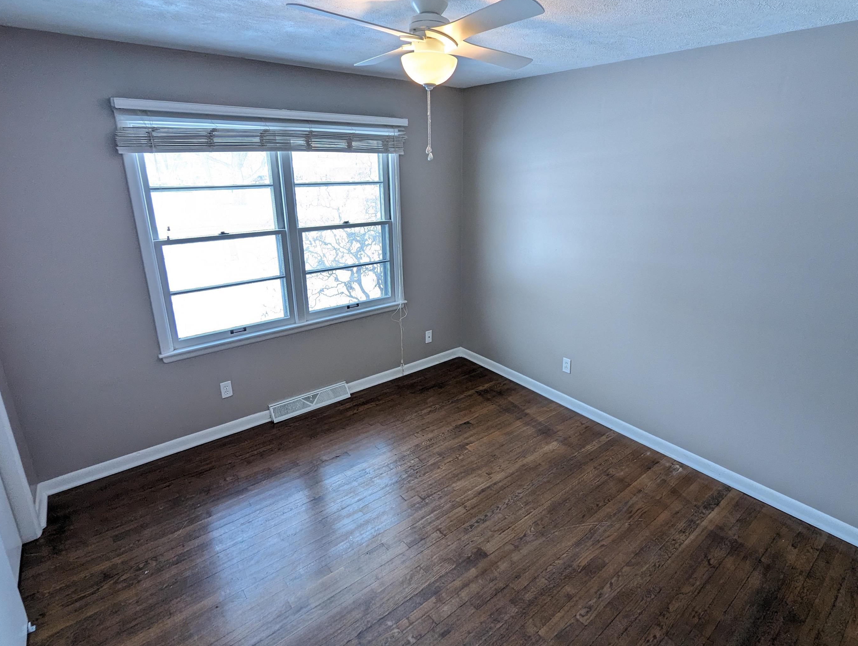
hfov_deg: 87.5
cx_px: 459
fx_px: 447
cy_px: 293
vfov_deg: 71.6
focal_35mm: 18
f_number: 2.2
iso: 101
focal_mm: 2.35
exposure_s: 1/120
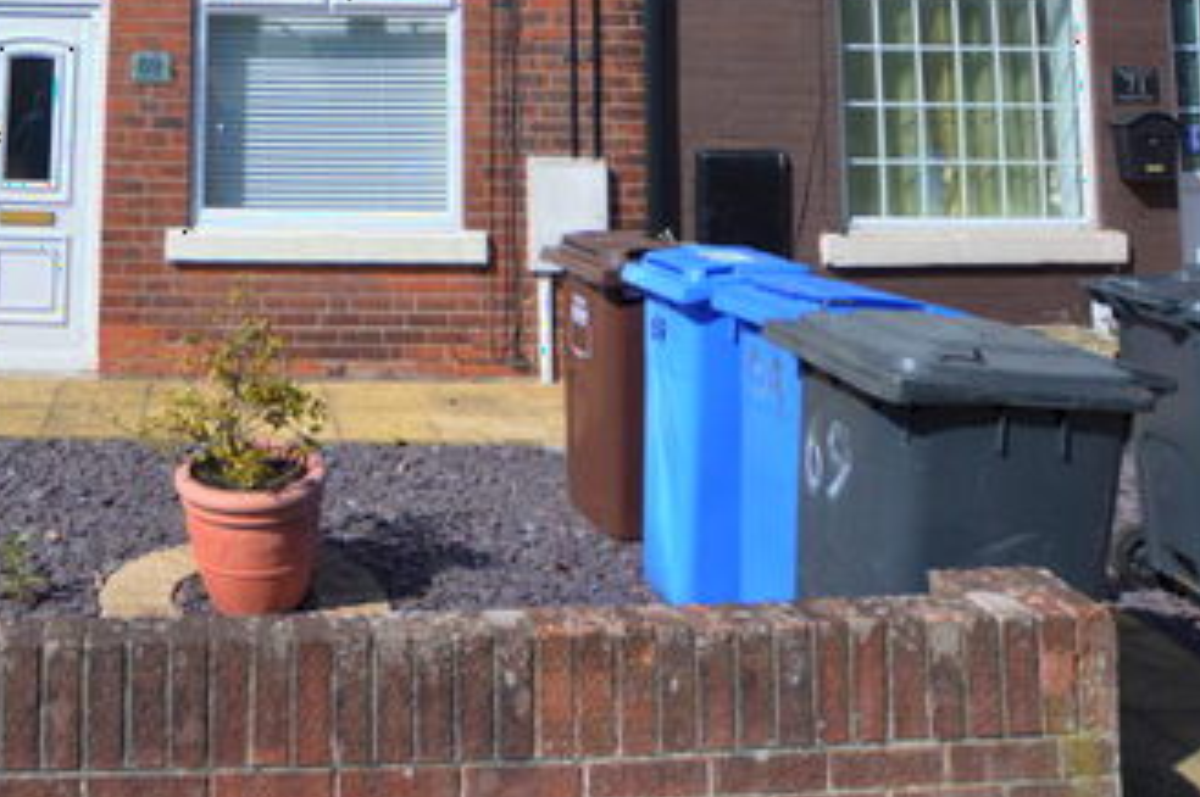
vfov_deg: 35.9
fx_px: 1066
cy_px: -48
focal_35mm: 32
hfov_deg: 54.6
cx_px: 234
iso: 100
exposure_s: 1/1250
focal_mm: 10
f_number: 3.5
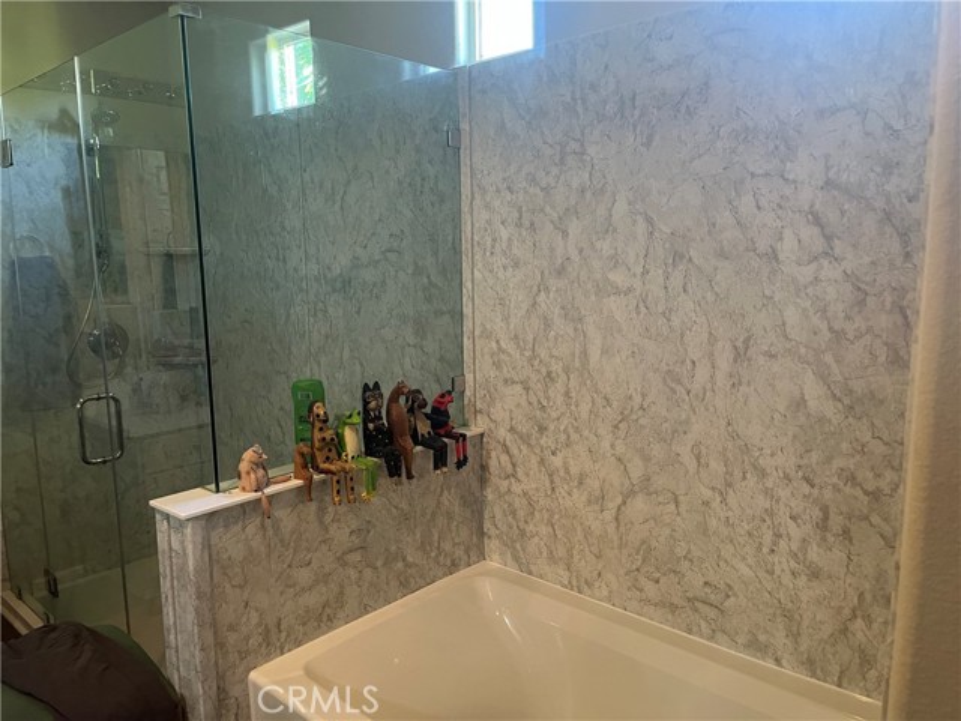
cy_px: 360
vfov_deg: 53.1
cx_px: 480
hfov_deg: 67.3
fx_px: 722
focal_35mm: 26
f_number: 1.6
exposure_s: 1/60
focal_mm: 5.1
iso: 400
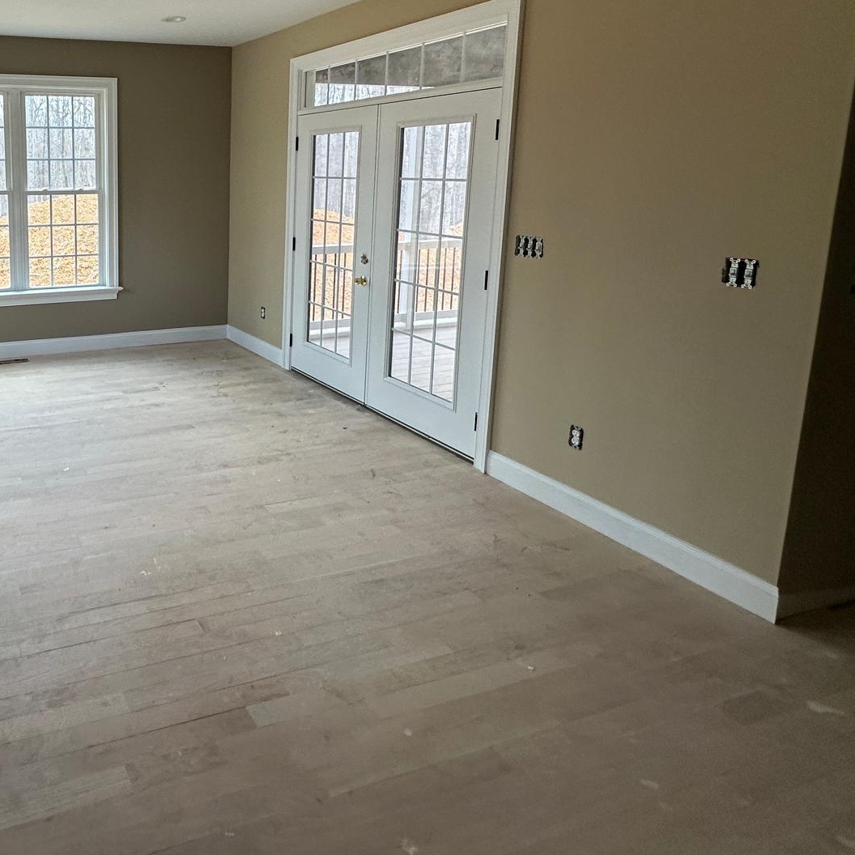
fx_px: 671
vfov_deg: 62.8
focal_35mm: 24
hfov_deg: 57.0
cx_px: 102
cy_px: 260
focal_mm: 2.22
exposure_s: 1/99
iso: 80
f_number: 2.2
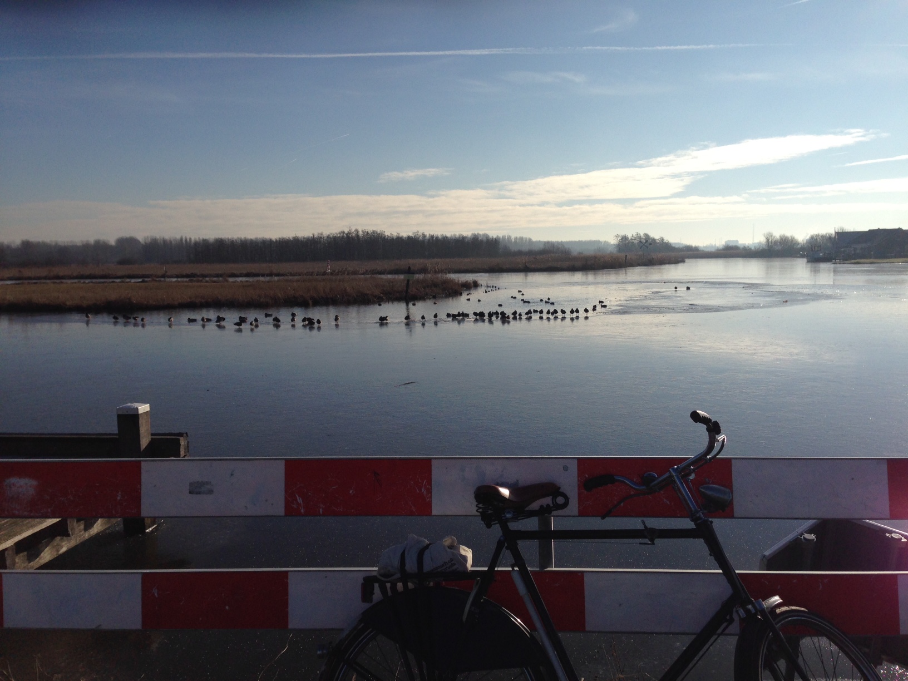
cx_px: 454
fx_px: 866
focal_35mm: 33
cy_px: 340
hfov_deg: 55.4
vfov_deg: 42.9
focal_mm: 4.12
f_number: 2.4
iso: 50
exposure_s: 1/4926
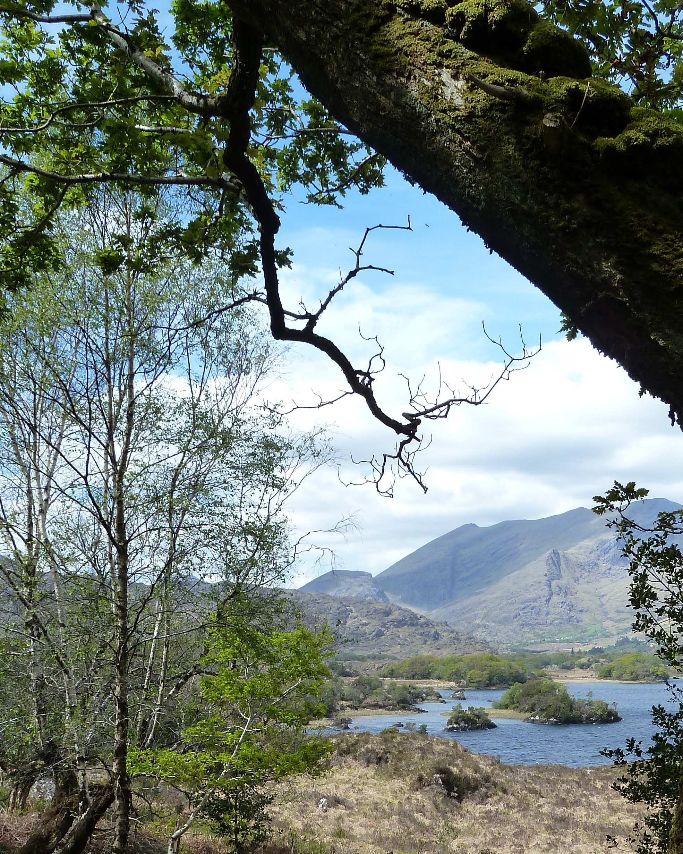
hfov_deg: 32.4
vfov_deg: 39.1
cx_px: 462
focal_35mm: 46
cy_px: 656
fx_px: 1162
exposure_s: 1/500
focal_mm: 4.7
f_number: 4
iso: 125
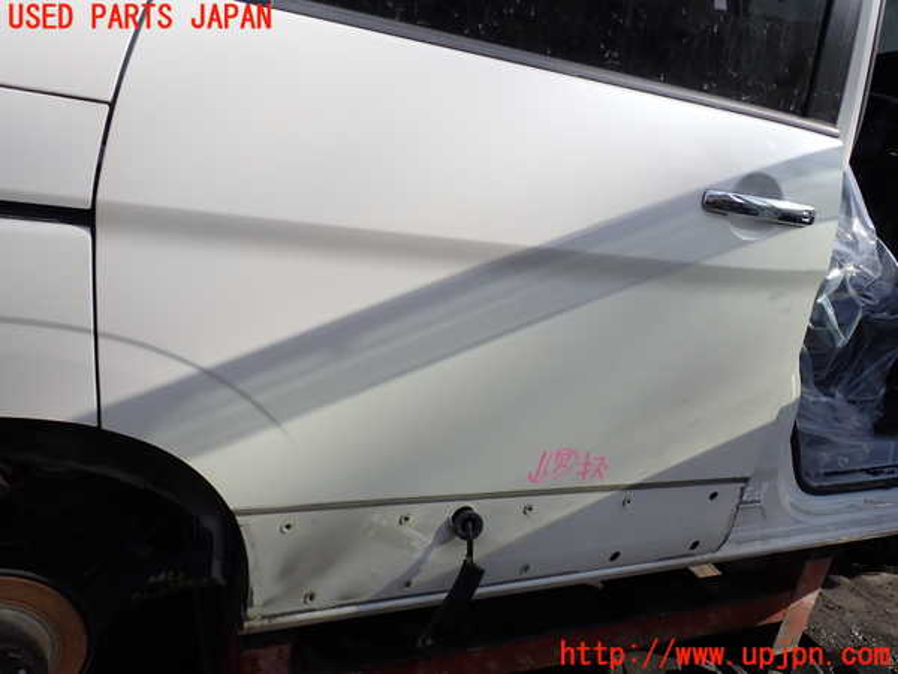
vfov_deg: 46.8
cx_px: 449
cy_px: 337
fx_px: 778
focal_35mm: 30
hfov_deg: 60.0
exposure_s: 1/160
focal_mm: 5.4
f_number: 9
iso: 100
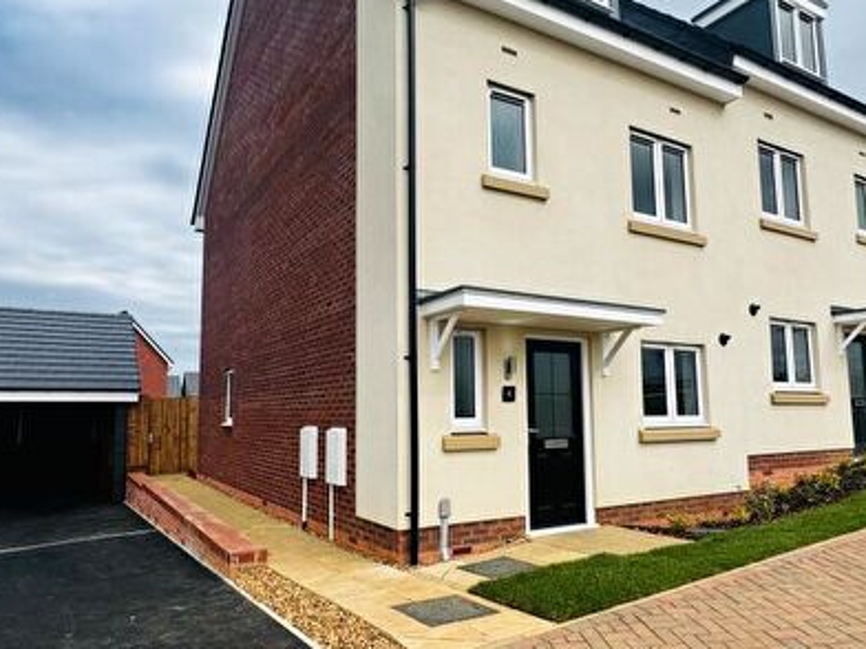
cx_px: 422
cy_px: 345
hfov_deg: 69.4
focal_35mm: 25
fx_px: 625
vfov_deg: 54.8
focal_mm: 2.22
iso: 50
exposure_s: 1/1927
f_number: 2.2
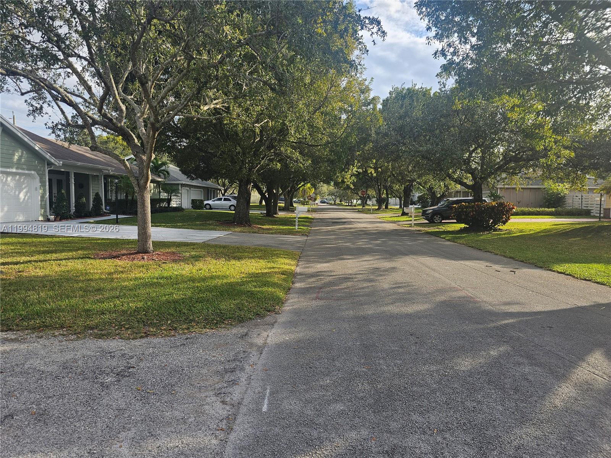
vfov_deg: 58.9
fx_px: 406
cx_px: 306
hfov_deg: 73.9
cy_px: 229
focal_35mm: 23
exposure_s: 1/307
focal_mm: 6.3
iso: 10
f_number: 1.7
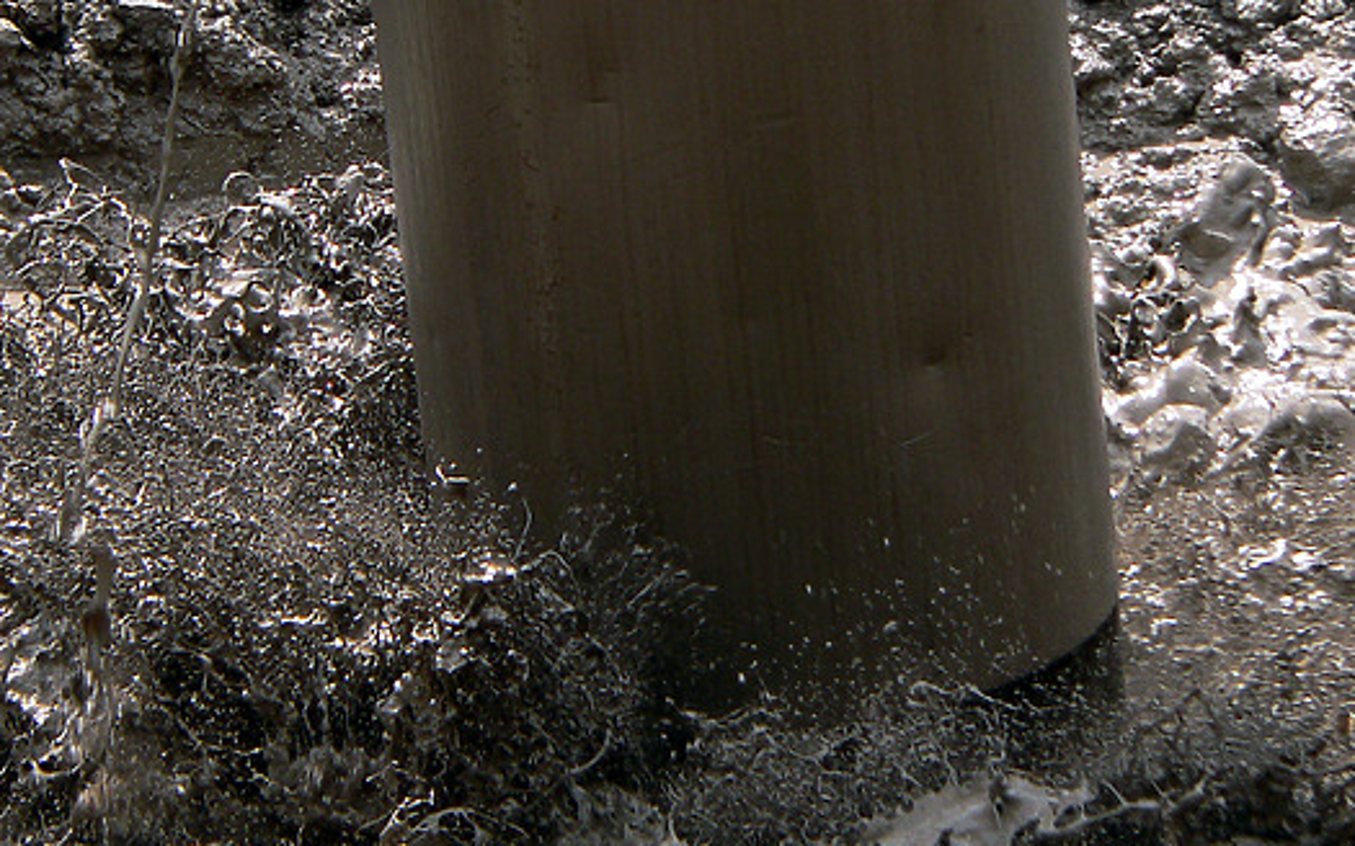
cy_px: 231
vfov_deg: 3.5
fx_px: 13957
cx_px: 609
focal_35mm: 378
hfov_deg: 5.6
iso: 80
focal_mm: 34.7
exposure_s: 1/320
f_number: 4
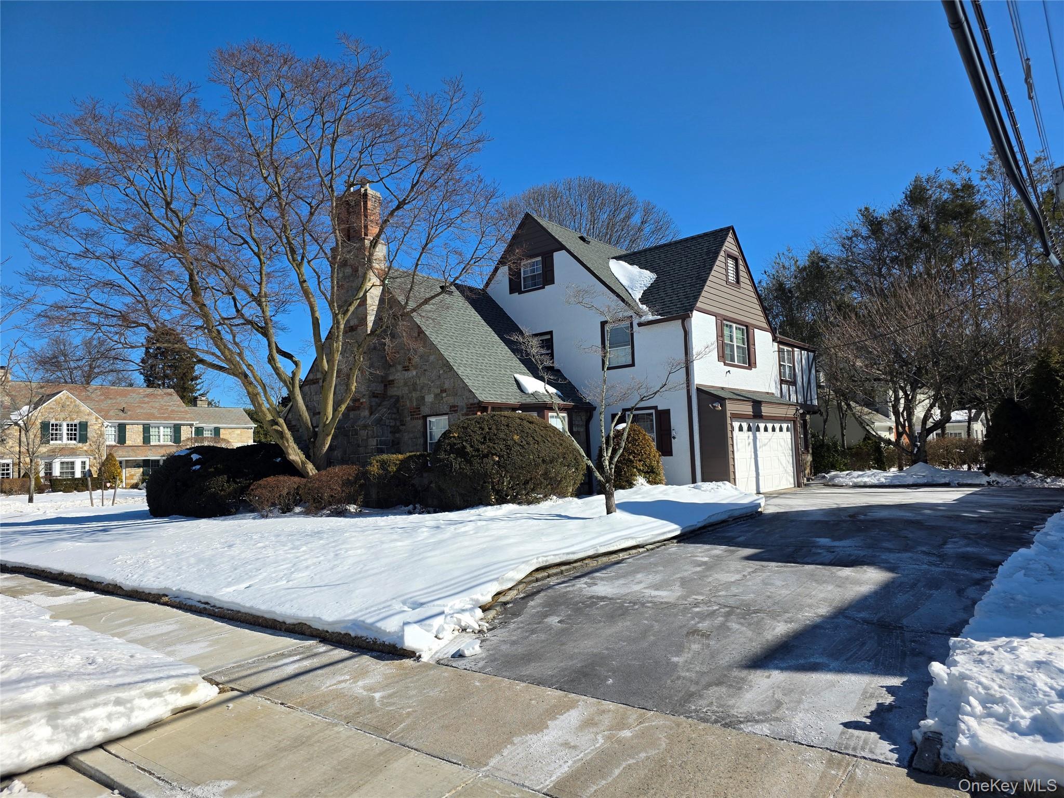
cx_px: 532
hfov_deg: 73.9
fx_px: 707
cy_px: 399
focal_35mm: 23
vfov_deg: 58.9
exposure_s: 1/7333
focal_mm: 6.3
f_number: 1.7
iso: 80
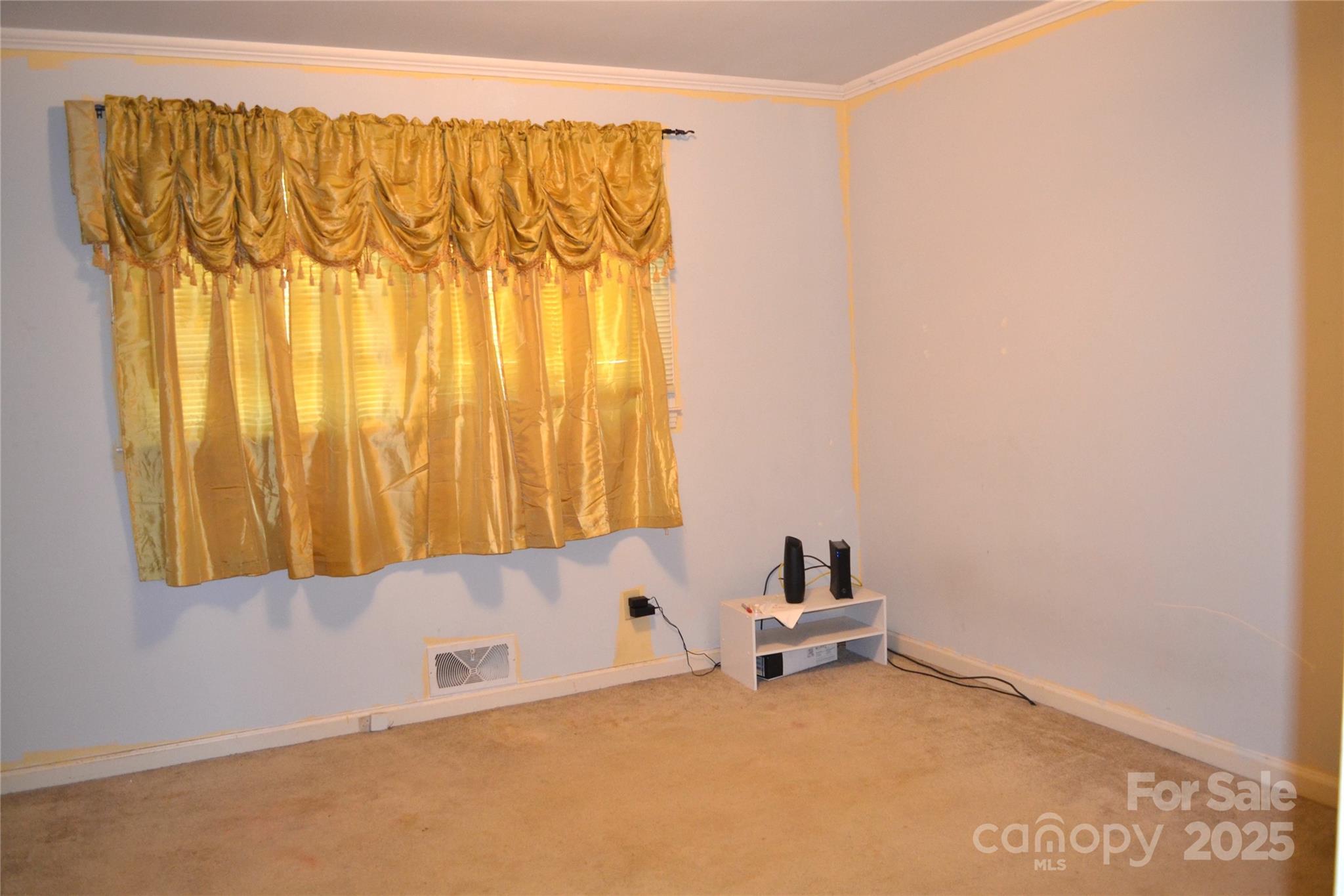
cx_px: 672
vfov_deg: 47.9
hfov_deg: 67.4
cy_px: 448
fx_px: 1008
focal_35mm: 27
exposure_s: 1/60
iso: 1400
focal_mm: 18
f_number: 3.5
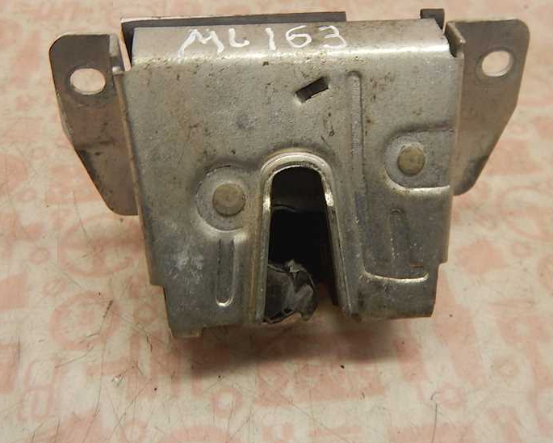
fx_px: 573
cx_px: 281
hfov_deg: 51.5
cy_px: 142
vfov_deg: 41.6
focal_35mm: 35
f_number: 2.8
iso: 140
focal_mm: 4.3
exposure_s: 1/30
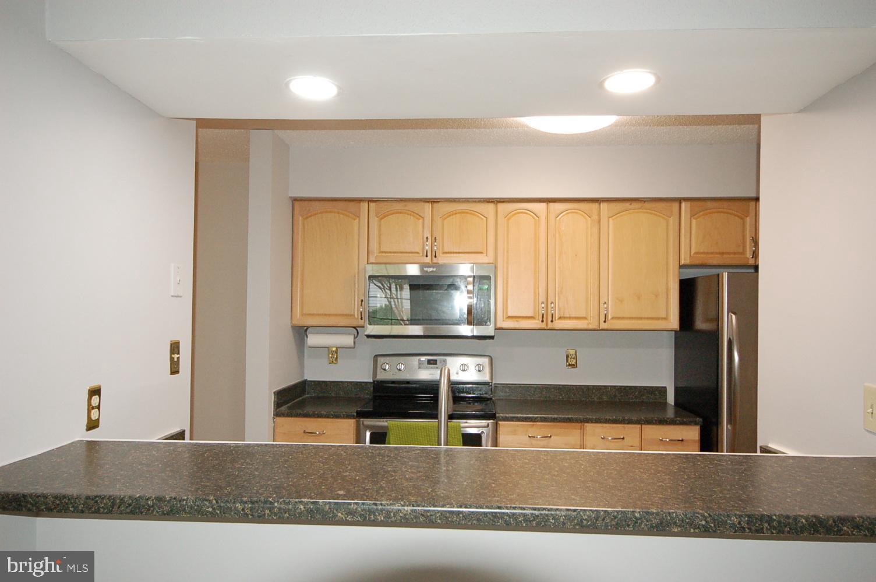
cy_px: 291
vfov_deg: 50.3
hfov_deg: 70.5
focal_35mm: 26
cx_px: 438
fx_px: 620
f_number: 5.6
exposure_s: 1/60
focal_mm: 17
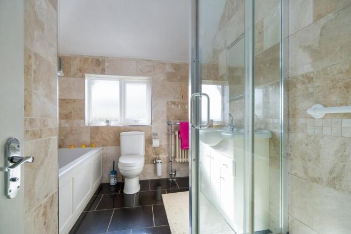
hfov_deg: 93.3
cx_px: 176
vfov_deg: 70.5
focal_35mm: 17
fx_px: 166
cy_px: 117
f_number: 7.1
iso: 160
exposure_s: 1/80
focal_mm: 11.2
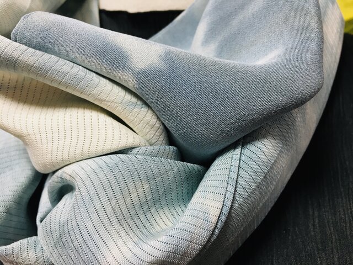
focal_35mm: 29
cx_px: 176
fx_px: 296
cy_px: 132
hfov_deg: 61.7
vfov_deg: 48.2
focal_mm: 4.15
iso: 100
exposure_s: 1/33
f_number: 2.2
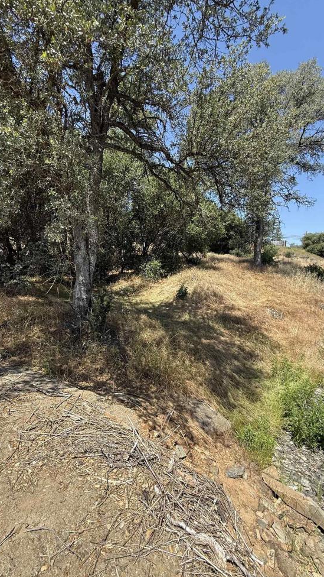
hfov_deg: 66.9
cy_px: 293
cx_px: 145
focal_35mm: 16
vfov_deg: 99.4
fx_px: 244
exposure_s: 1/672
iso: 50
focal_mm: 2.22
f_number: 2.2
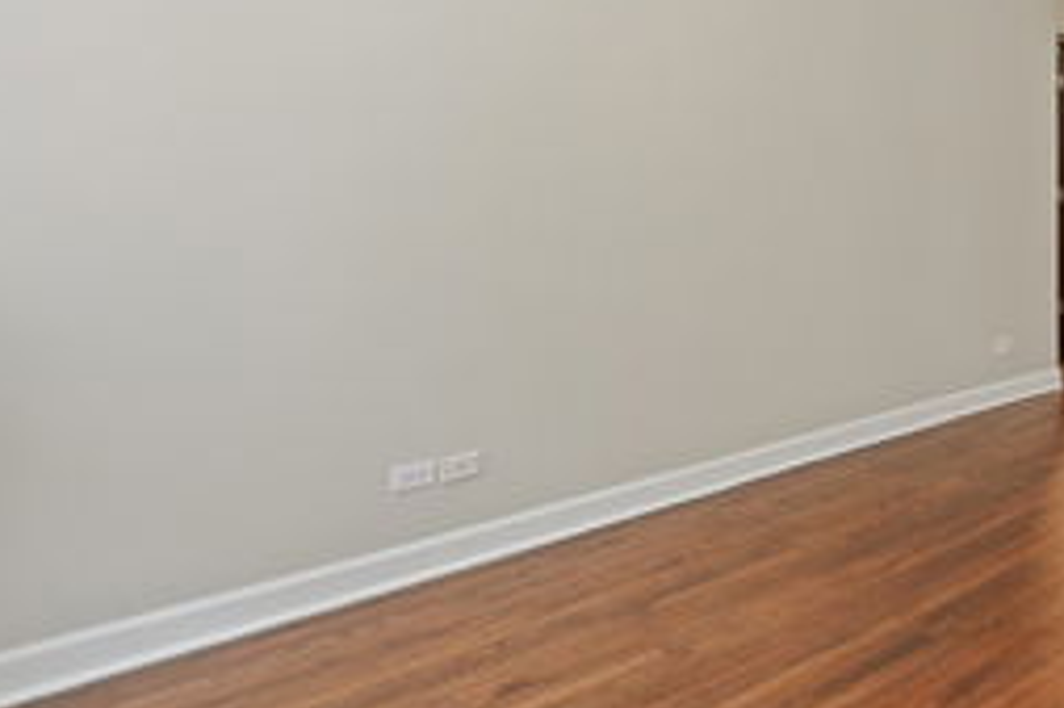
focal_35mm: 34
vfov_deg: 37.9
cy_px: 180
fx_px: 1004
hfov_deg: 49.1
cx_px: 980
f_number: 8
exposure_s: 1.6
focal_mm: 18
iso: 100
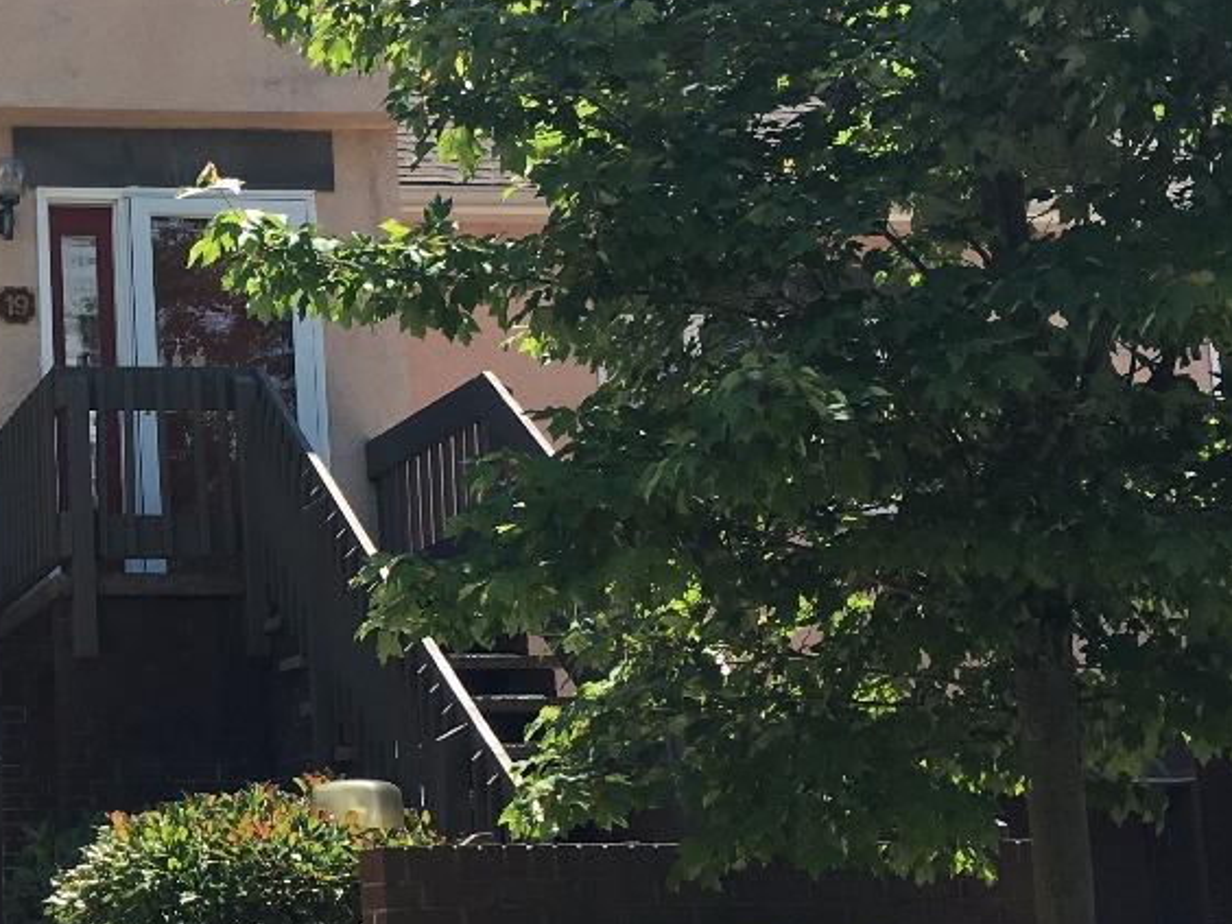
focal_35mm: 74
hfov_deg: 24.9
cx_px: -33
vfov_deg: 19.9
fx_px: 2634
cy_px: 522
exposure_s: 1/845
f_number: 2.2
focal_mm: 4.15
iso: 25
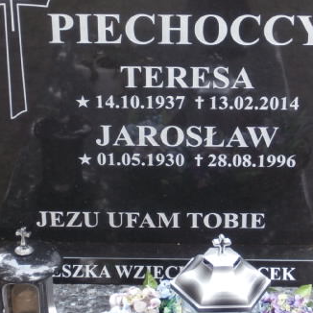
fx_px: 1013
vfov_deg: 17.5
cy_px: 115
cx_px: 167
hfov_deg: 17.6
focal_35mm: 99
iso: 125
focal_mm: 10.11
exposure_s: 1/50
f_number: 4.5
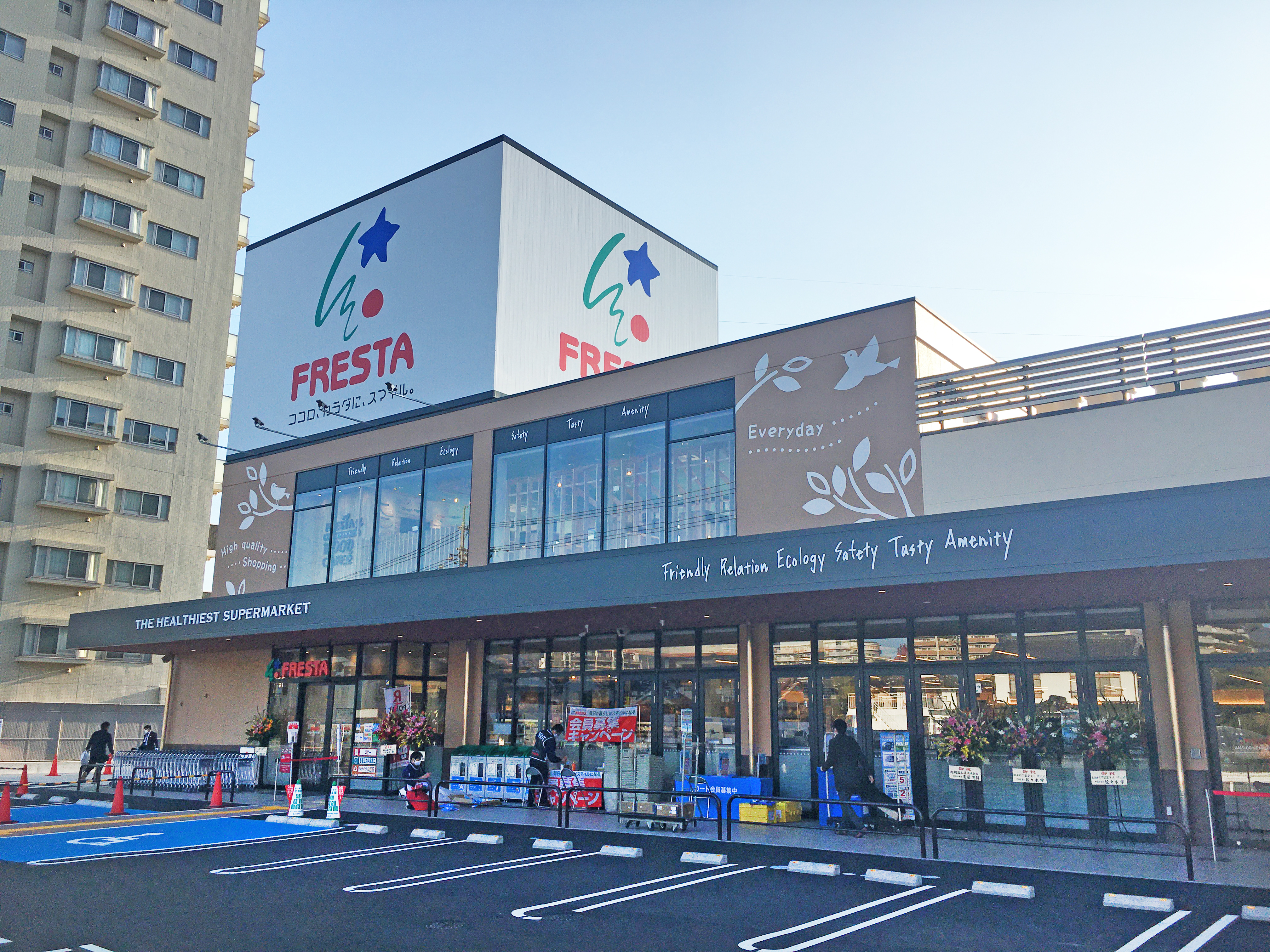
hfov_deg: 61.7
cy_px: 476
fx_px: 1064
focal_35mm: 29
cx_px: 635
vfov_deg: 48.2
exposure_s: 1/1451
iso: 25
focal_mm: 4.15
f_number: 2.2
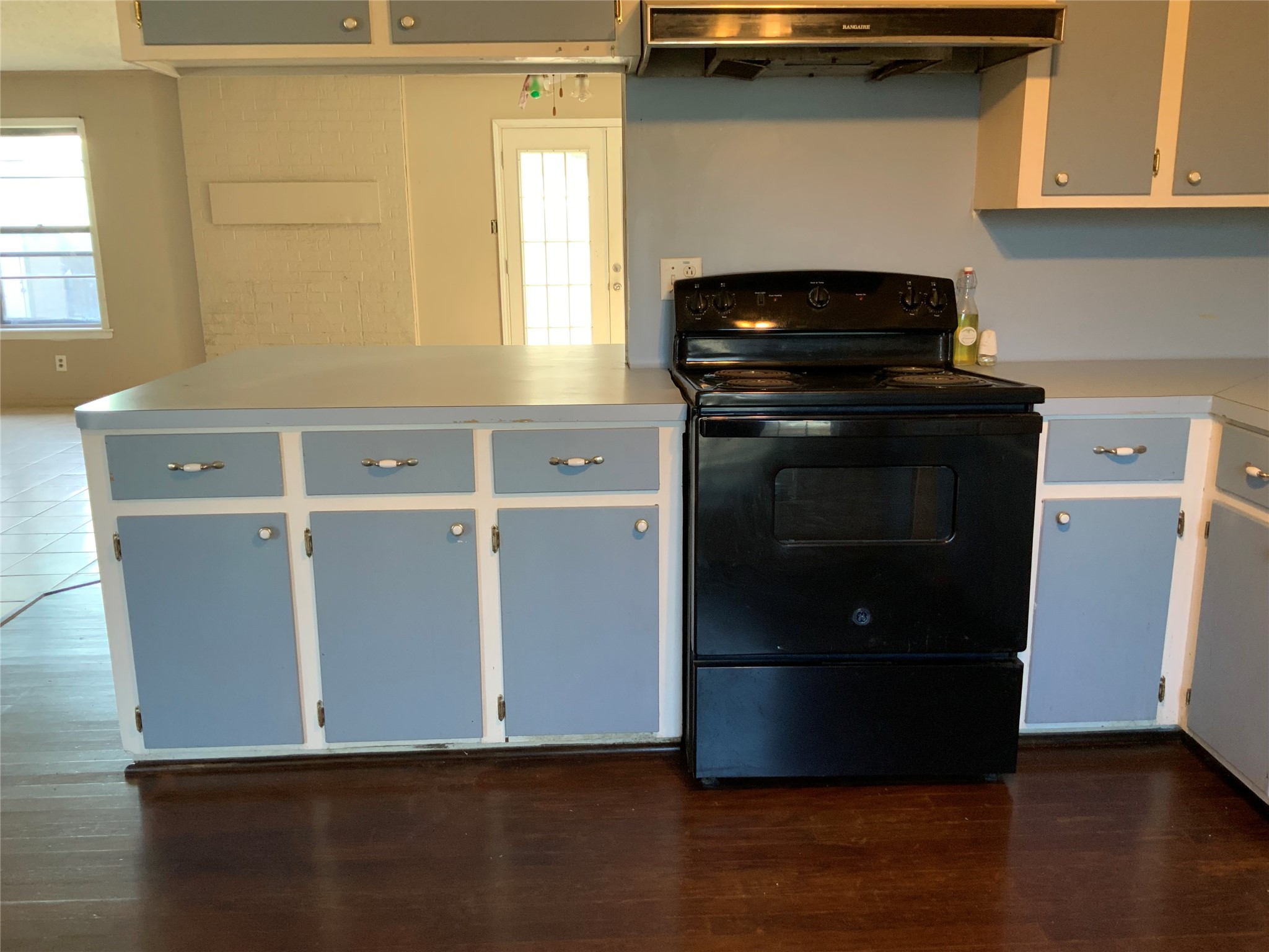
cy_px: 476
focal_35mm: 29
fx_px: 1063
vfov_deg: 48.2
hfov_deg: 61.7
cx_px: 634
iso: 100
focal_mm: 3
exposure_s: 1/60
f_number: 1.8
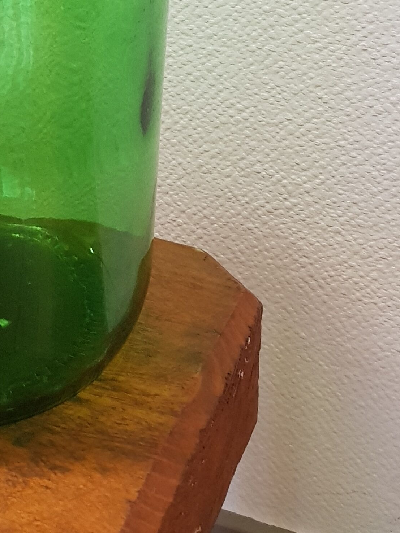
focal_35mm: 71
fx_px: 1094
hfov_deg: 19.8
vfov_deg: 24.5
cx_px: -41
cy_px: -128
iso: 200
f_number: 1.7
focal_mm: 4.2
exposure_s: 1/25
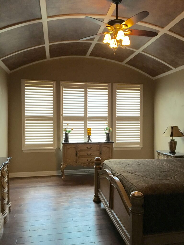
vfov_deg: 61.7
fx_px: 206
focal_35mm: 29
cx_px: 92
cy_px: 122
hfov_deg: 48.2
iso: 160
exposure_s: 1/30
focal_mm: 4.15
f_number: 2.2
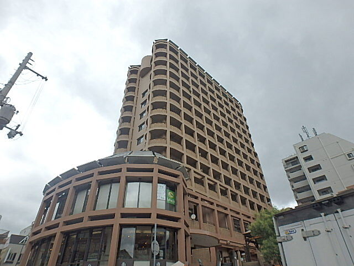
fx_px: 215
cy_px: 133
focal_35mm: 21
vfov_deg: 63.4
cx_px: 177
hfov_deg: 79.0
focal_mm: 3.7
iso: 125
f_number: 3.5
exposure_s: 1/1000
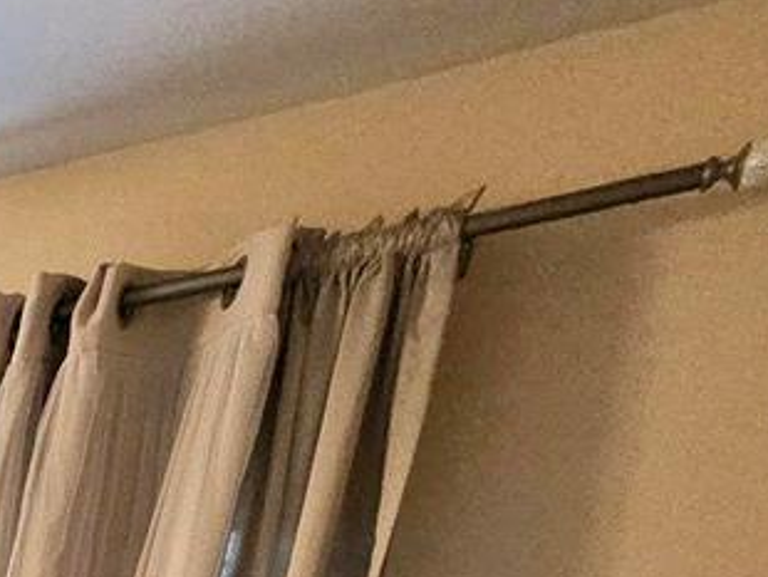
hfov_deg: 14.5
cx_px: -1145
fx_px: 1488
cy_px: 1404
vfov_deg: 14.3
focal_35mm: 67
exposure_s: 1/60.2
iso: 500
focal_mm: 2.2
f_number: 2.2
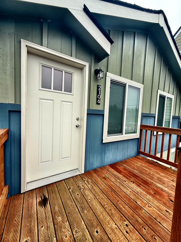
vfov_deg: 102.1
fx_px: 98
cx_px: 90
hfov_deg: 85.7
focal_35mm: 14
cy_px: 121
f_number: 2.2
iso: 50
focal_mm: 2.22
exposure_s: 1/324
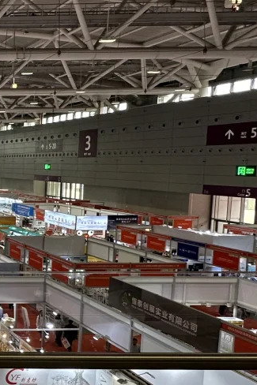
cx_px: -201
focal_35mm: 43
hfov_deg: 21.3
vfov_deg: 45.4
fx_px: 461
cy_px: 205
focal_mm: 2.22
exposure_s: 1/100
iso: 100
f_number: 2.2
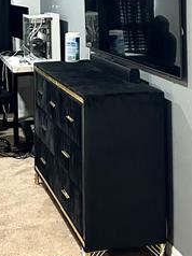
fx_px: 622
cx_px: 79
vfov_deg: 22.3
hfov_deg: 17.5
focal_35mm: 84
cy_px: -12
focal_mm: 5.7
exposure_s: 1/60
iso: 400
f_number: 1.5
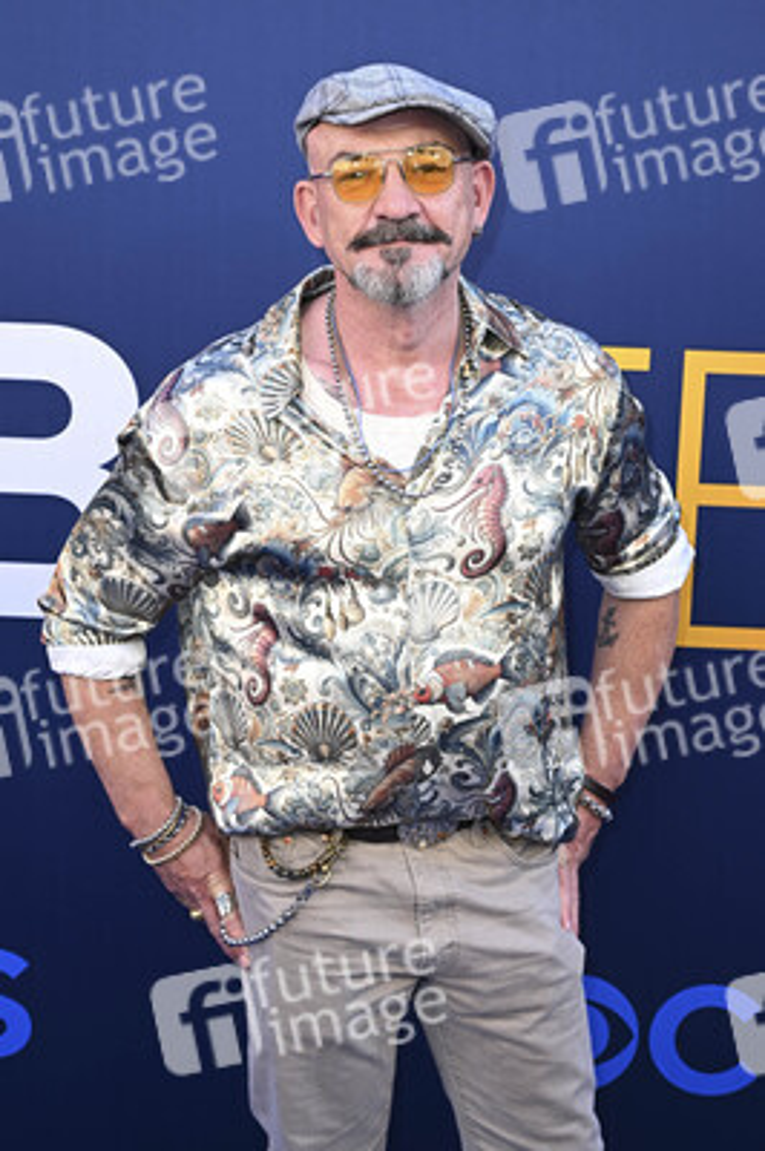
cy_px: 576
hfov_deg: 25.0
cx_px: 382
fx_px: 1724
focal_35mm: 54
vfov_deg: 36.9
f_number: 5.6
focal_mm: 54
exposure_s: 1/200
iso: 500
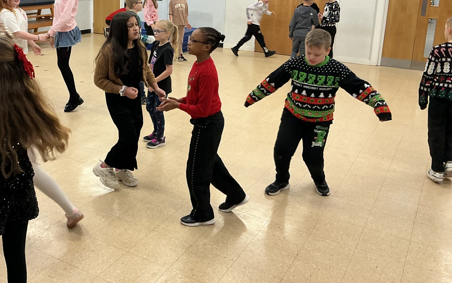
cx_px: 159
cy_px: 75
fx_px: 493
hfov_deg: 48.6
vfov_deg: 31.5
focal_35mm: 40
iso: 50
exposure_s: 1/50
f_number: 1.8
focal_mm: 3
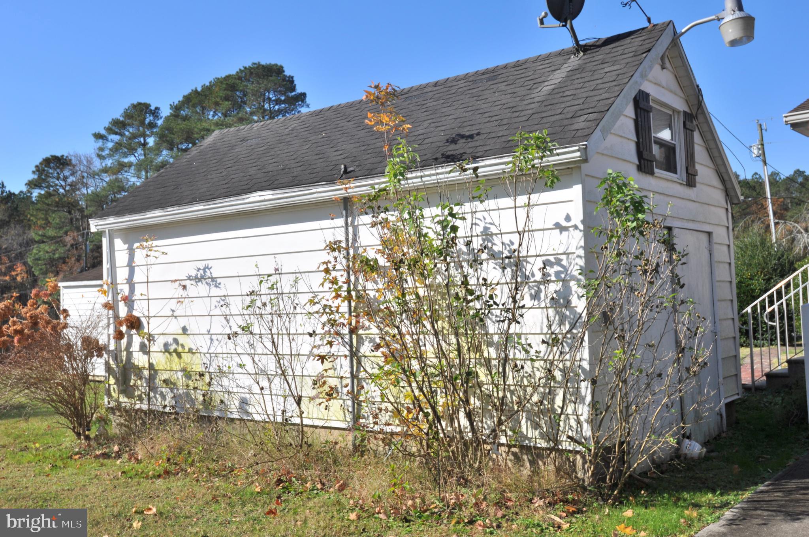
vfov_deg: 36.8
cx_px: 404
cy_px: 268
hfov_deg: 53.2
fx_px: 808
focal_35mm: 36
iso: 200
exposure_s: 1/400
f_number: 10
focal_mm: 24
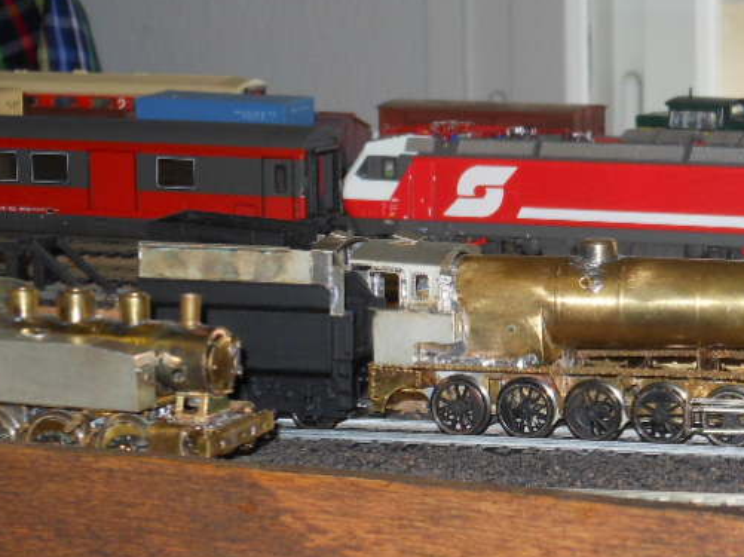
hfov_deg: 14.6
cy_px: 313
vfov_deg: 11.0
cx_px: 570
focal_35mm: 135
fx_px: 2899
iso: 200
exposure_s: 1/60
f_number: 4.3
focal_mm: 11.7
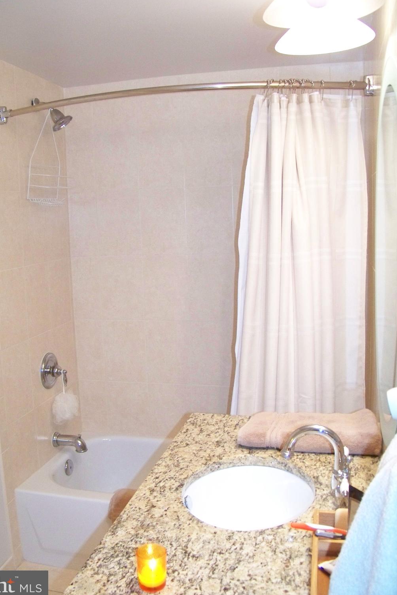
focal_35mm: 35
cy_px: 299
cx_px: 177
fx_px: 579
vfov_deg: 54.4
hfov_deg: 37.8
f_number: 2.8
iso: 400
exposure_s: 1/30
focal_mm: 5.85
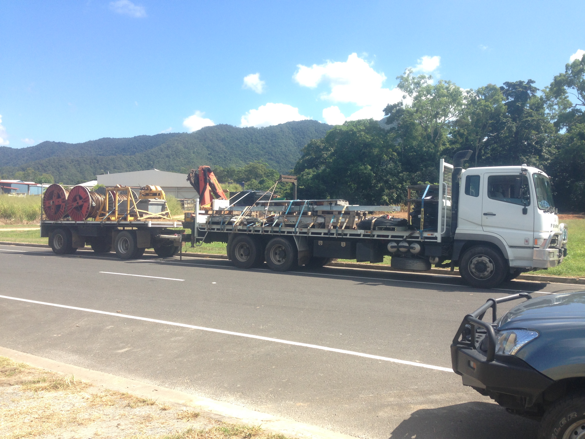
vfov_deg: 42.9
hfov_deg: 55.4
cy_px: 220
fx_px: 558
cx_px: 292
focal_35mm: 33
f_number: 2.4
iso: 50
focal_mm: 4.12
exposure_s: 1/686
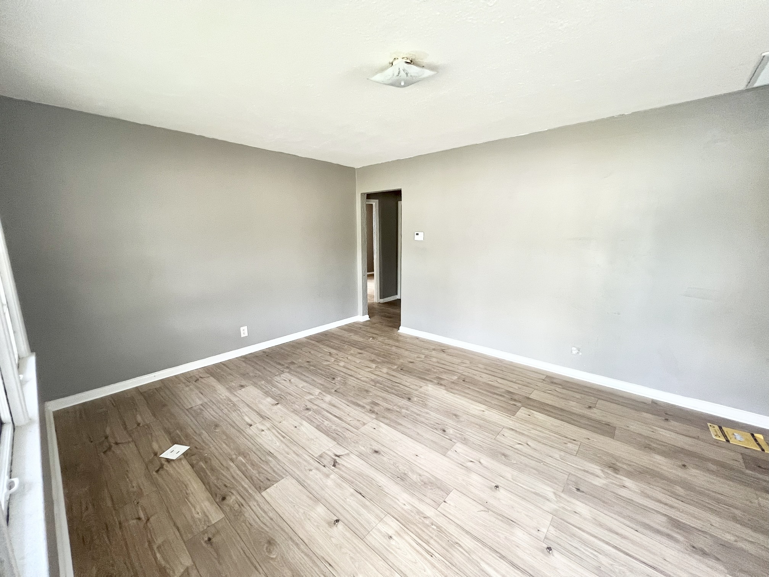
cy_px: 288
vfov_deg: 89.9
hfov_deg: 106.2
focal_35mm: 13
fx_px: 289
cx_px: 384
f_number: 1.8
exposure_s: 1/60
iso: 250
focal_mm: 1.57
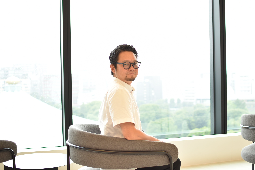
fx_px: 372
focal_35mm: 52
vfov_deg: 25.8
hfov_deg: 37.8
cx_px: 128
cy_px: 85
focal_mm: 35
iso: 100
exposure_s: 1/60
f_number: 2.5
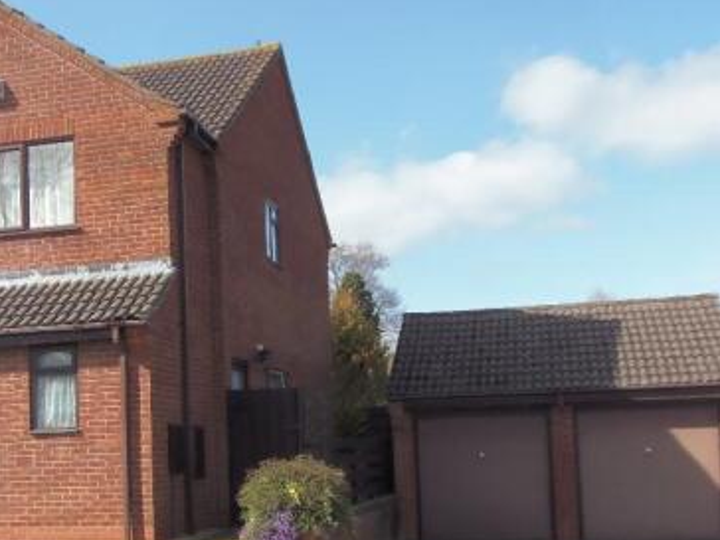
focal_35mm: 48
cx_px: 191
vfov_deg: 30.0
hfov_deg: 38.7
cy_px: 361
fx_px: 998
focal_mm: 5.5
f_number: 3.2
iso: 64
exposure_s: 1/500
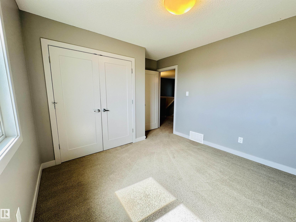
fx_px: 120
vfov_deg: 85.7
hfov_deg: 102.1
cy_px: 111
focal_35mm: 14
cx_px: 148
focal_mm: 2.22
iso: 100
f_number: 2.2
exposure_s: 1/120
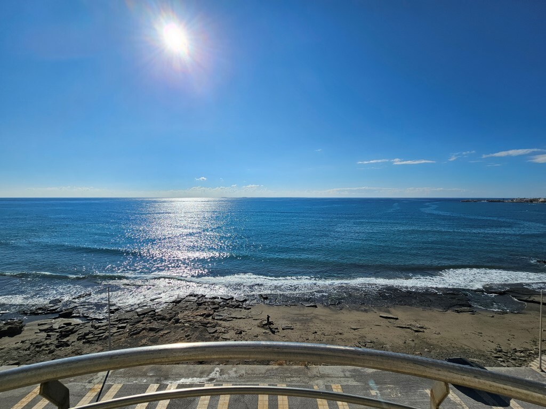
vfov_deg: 89.9
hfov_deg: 106.2
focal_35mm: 13
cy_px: 204
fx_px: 205
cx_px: 273
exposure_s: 1/7315
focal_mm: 2.2
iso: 50
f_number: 2.2
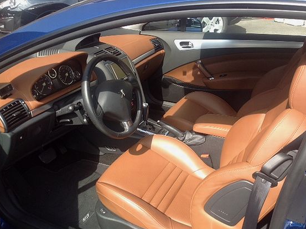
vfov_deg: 37.6
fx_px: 335
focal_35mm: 38
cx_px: 158
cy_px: 124
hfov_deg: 49.0
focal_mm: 4.28
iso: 50
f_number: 2.4
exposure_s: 1/364
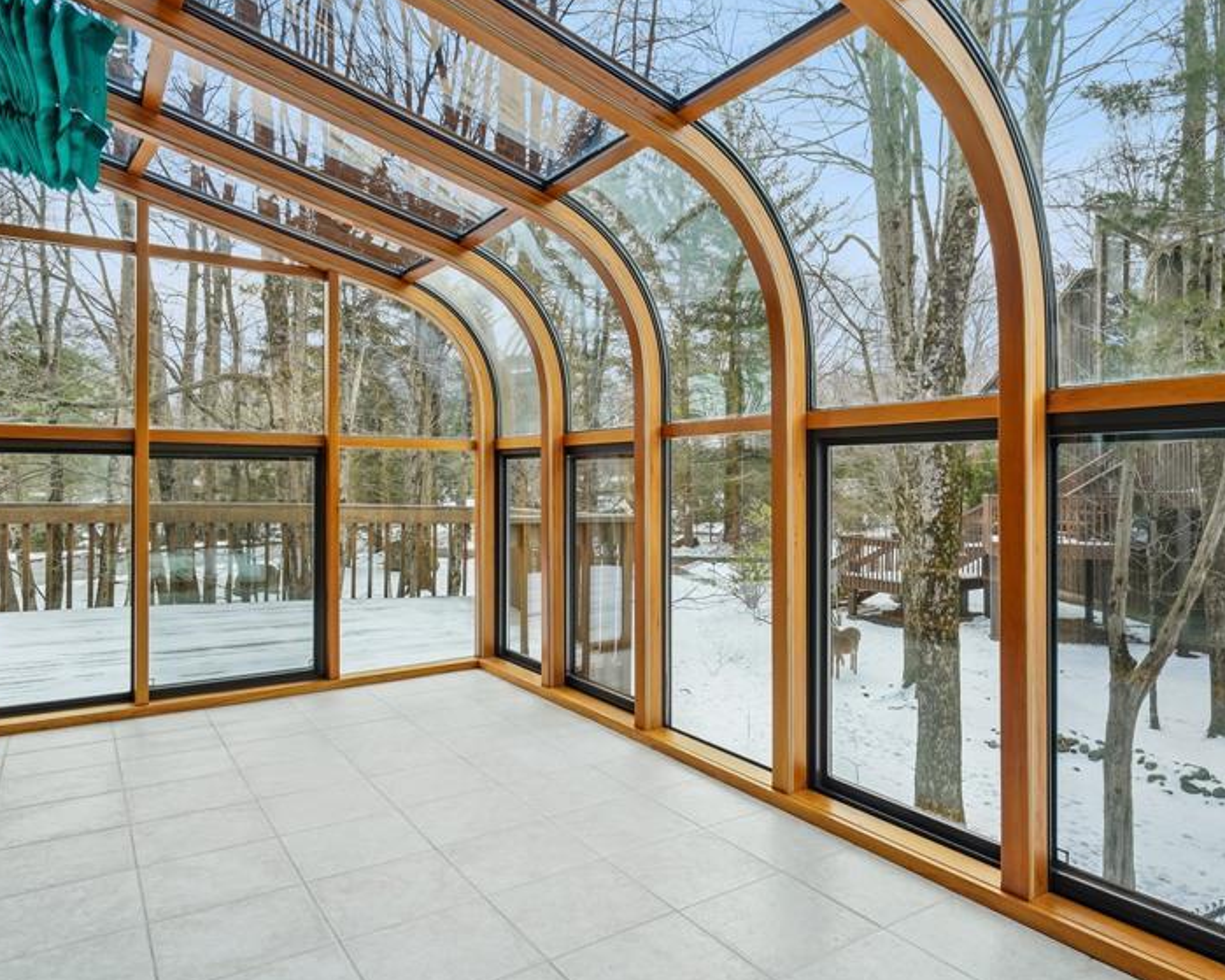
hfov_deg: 74.8
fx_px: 798
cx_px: 682
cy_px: 466
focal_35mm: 22
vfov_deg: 63.1
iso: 400
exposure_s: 1/200
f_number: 8
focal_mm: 16
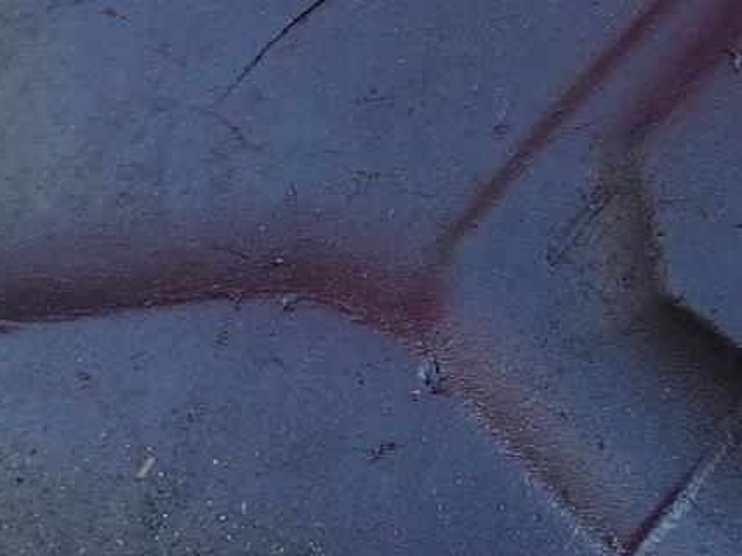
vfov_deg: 23.0
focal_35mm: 60
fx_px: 1286
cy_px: -56
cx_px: 492
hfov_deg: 31.9
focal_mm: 4.65
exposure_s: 1/100
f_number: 1.8
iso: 80
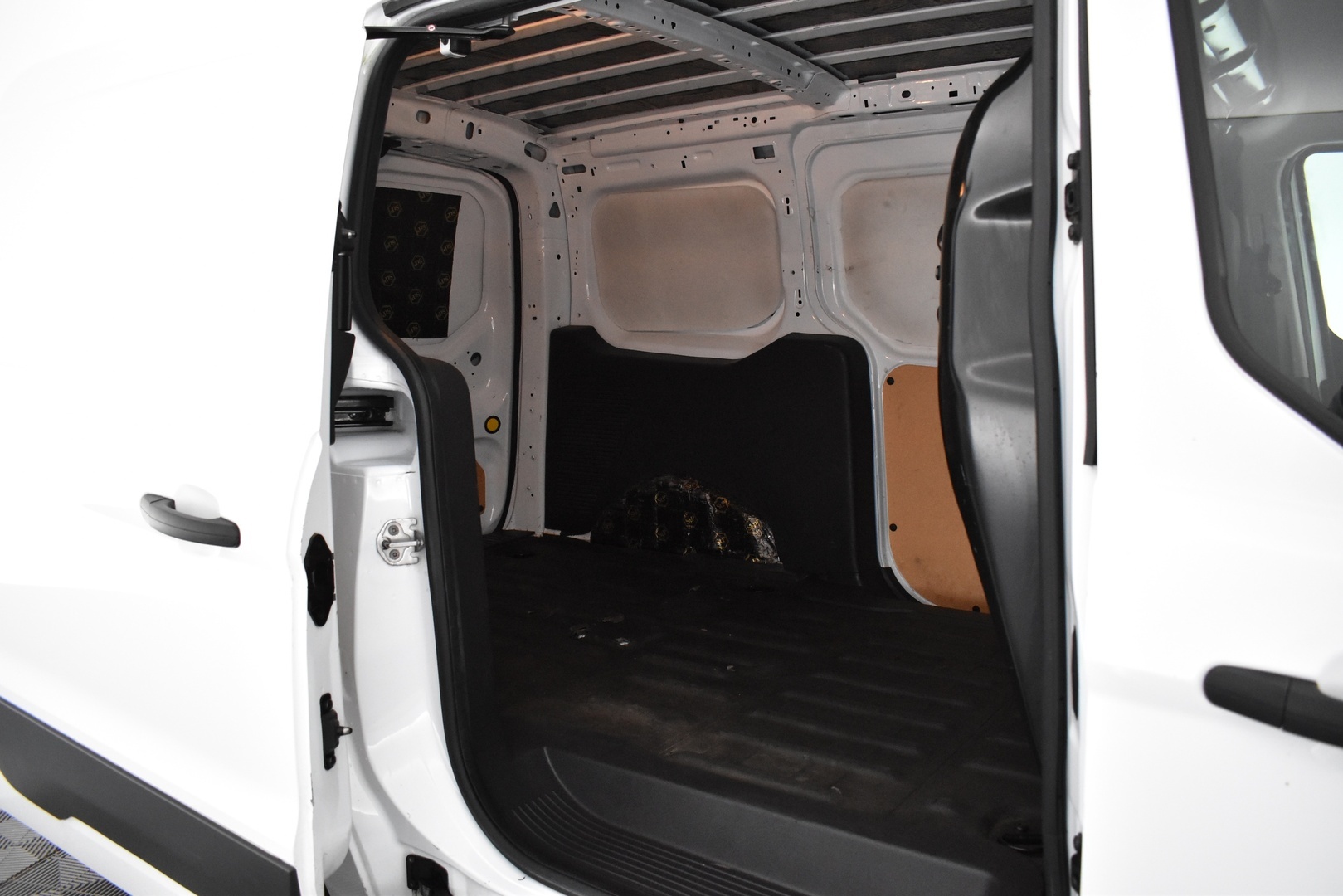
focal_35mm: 27
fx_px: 1007
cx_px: 672
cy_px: 448
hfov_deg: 67.4
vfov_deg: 47.9
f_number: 4.5
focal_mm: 18
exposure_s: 1/80
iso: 3200
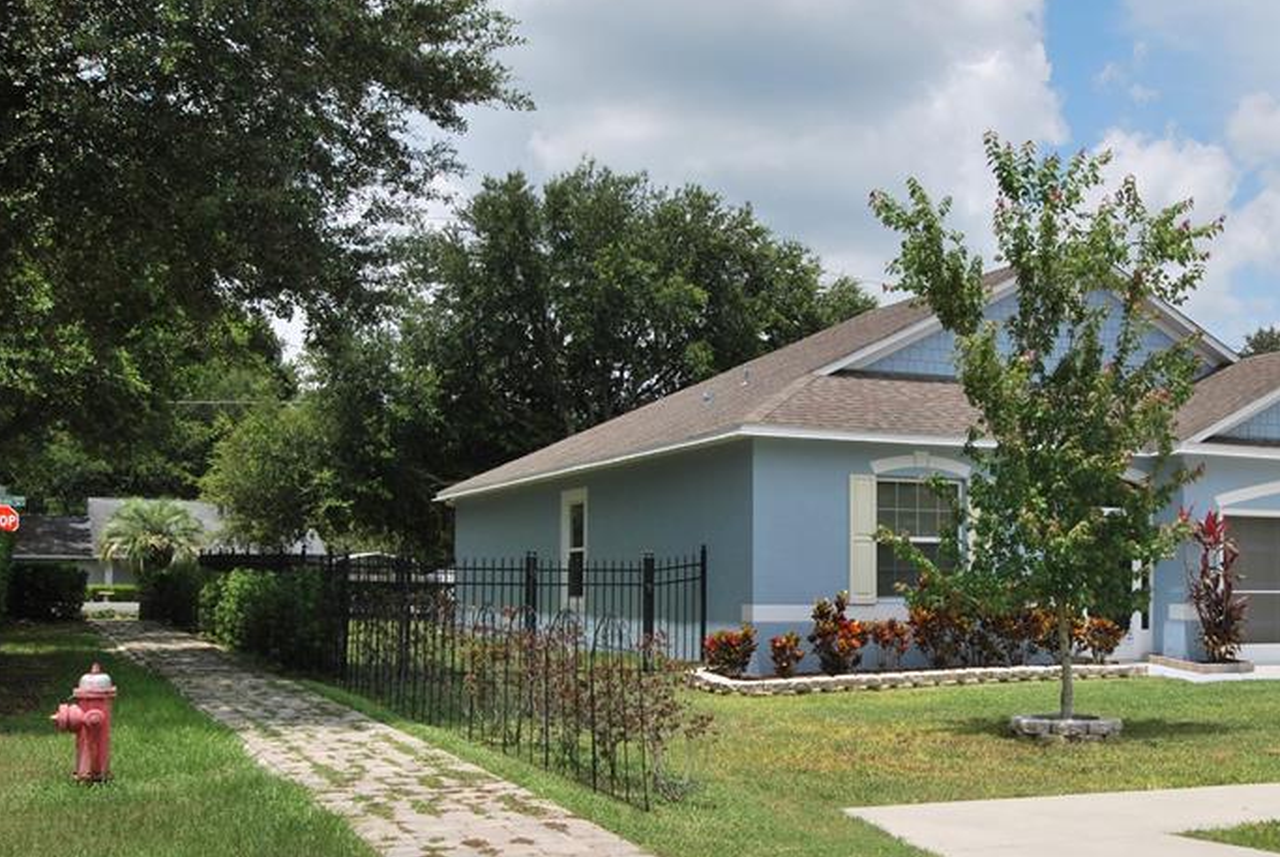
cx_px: 804
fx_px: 1522
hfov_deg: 45.2
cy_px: 543
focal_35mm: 43
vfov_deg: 31.3
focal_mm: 19
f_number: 11
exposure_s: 1/200
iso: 100
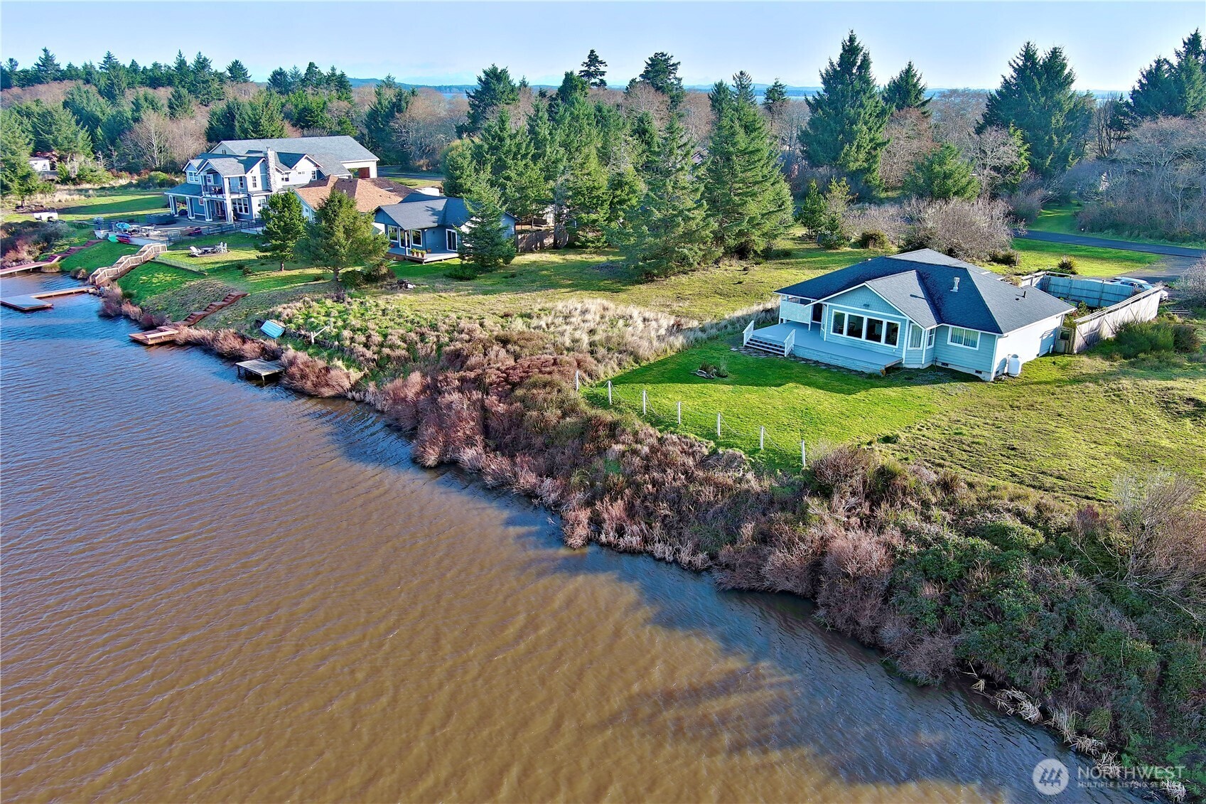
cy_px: 402
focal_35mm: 29
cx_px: 603
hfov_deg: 63.7
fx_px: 971
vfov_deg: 45.0
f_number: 2.8
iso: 100
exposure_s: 1/450
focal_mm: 10.57
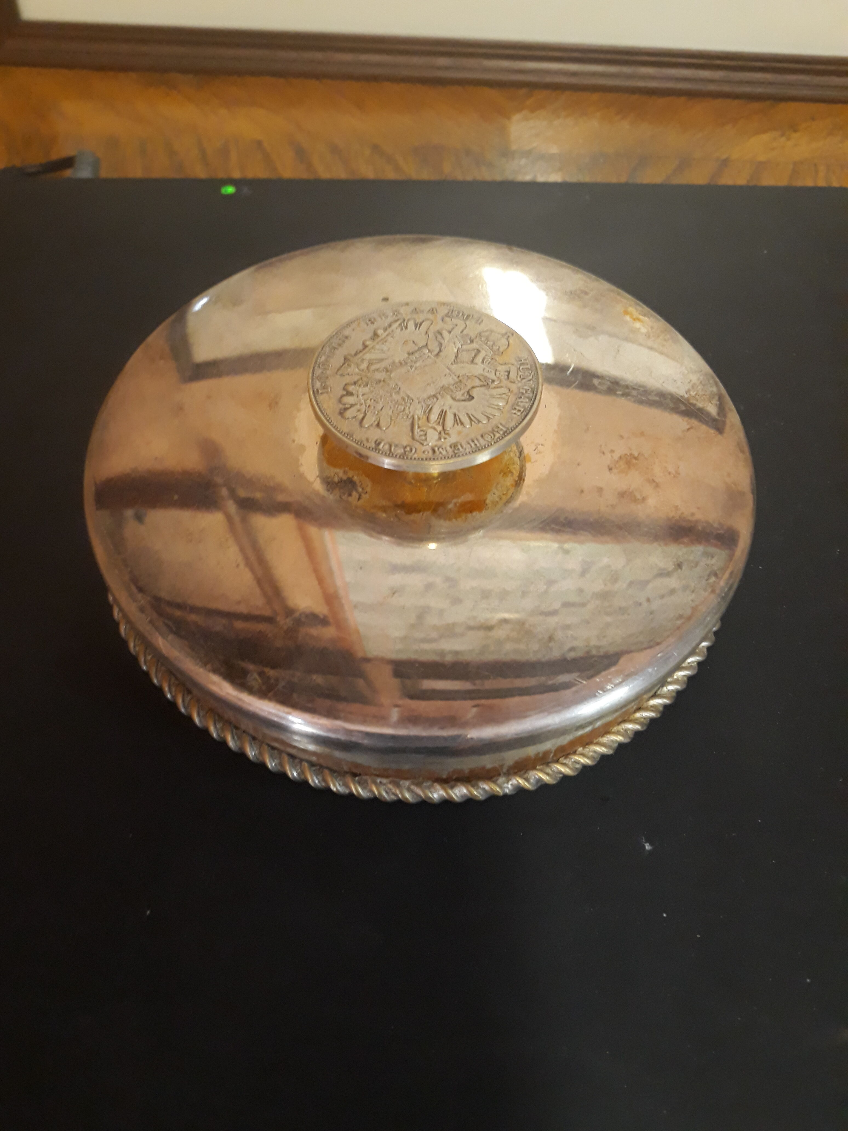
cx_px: 424
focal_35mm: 27
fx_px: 882
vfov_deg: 65.3
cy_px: 566
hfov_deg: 51.4
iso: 250
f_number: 1.7
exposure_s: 1/25
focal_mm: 3.71
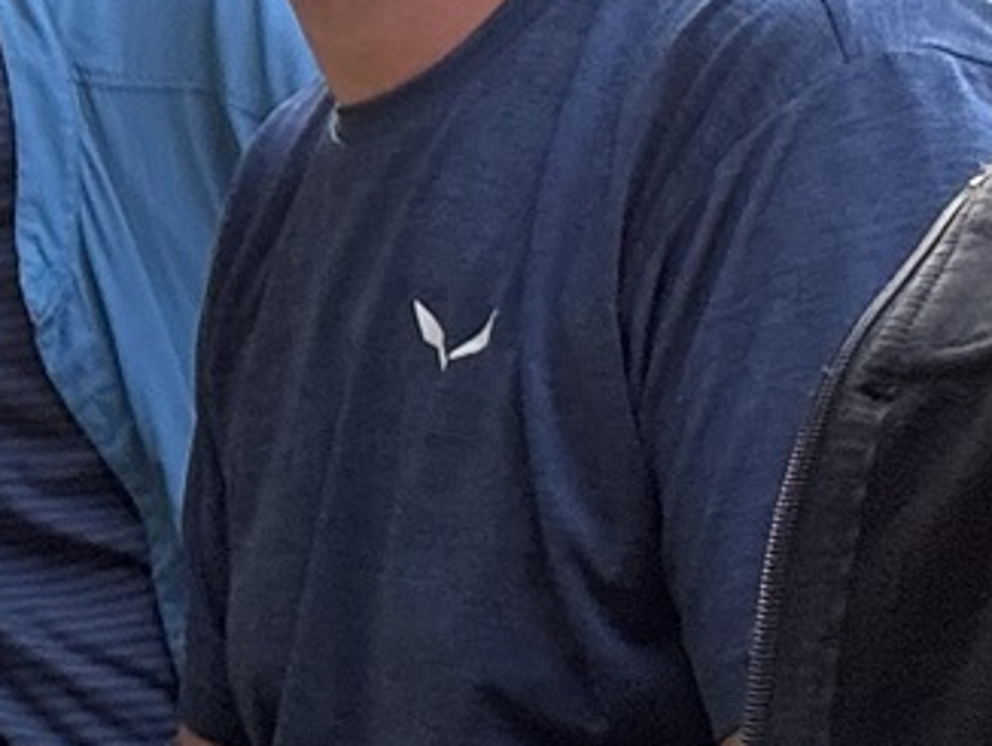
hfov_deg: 11.8
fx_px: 4044
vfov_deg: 10.3
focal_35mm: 141
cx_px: -1248
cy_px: -195
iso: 64
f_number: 1.9
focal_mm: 2.69
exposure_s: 1/121
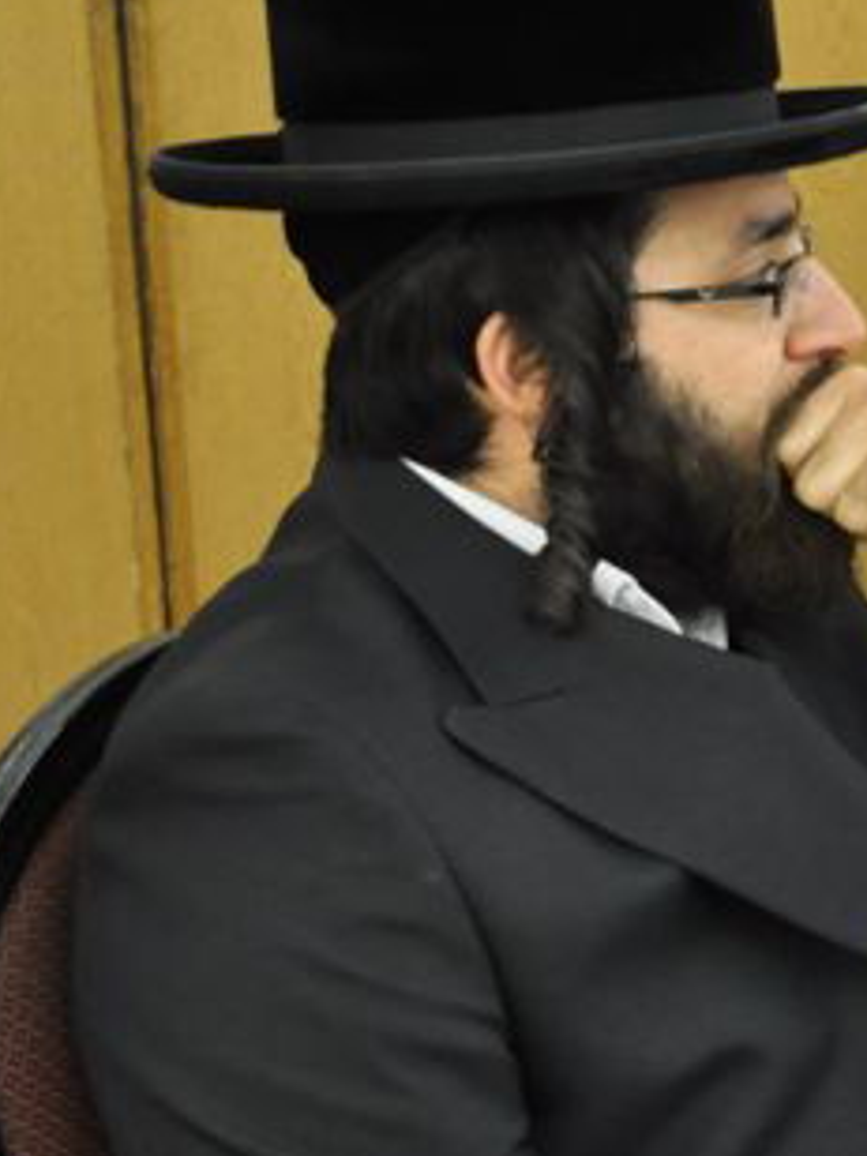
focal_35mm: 115
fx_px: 3840
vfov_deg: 17.0
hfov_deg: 12.1
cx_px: 1389
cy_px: 266
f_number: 3.8
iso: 1000
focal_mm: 24
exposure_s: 1/40
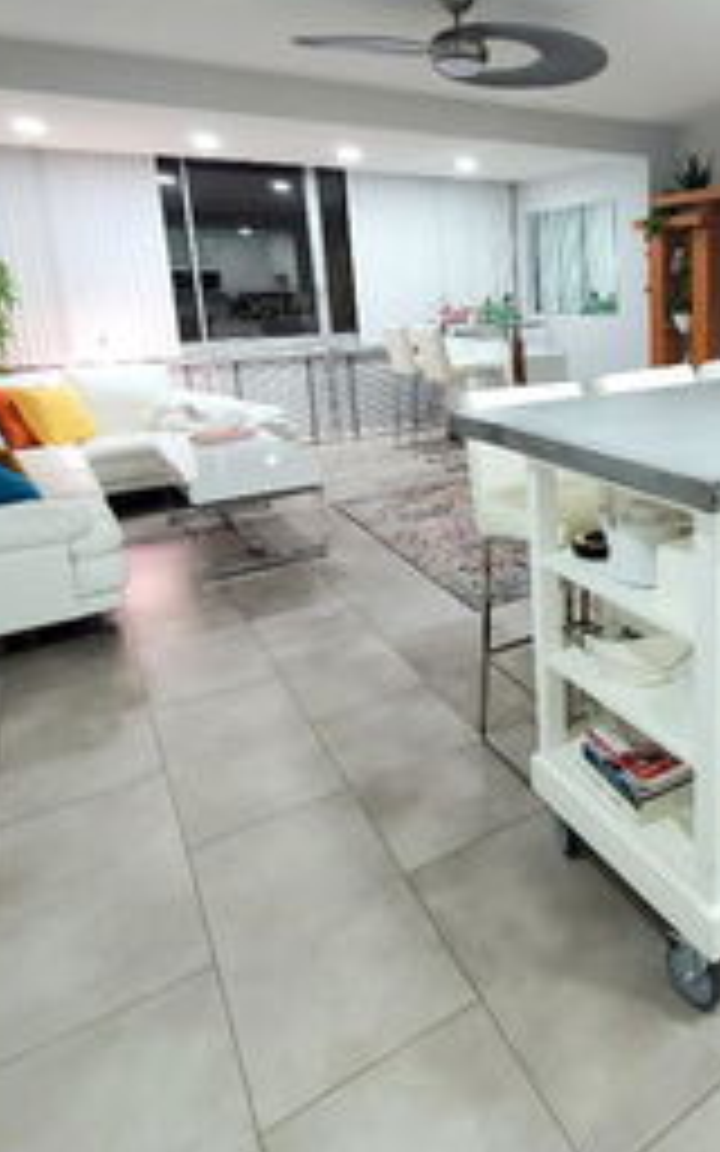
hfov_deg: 48.4
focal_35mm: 23
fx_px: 722
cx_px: 623
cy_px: 436
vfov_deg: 75.9
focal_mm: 1.8
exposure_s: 1/60.2
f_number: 2.2
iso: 250
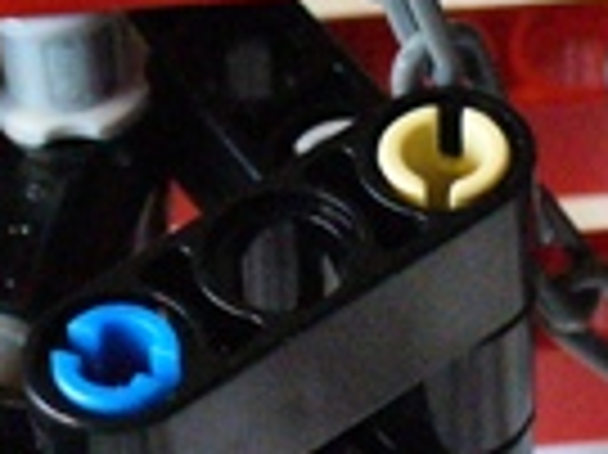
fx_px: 3089
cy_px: 310
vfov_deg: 8.4
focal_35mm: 176
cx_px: 329
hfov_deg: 11.2
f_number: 2.8
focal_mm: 6.1
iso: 400
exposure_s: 1/20
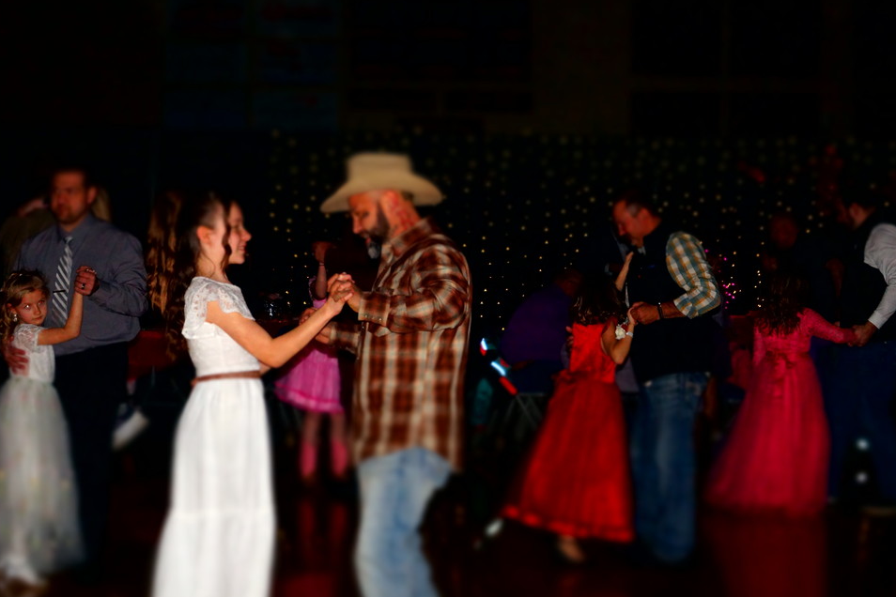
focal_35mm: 89
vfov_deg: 15.4
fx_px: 2203
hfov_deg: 23.0
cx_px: 422
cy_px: 300
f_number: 5.6
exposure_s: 1/160
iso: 1600
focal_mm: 55
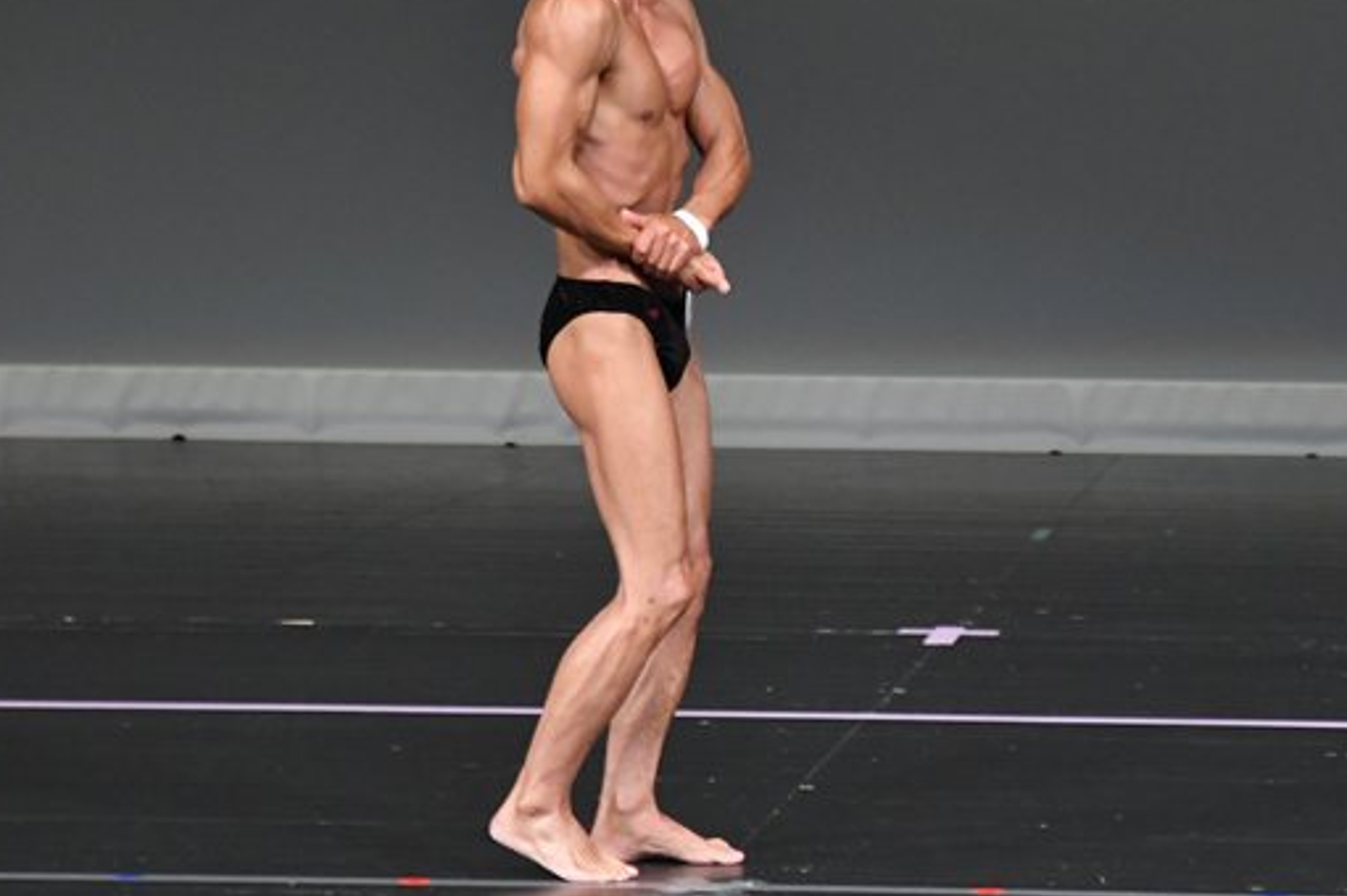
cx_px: 945
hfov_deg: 3.9
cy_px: 366
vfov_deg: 2.6
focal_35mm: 523
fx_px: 19556
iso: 4000
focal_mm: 230
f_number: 5.6
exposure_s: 1/400
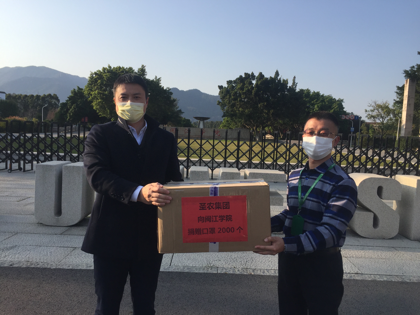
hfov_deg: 61.7
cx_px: 210
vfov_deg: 48.2
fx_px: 352
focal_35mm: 29
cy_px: 158
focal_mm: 4.15
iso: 32
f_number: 2.2
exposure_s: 1/1464
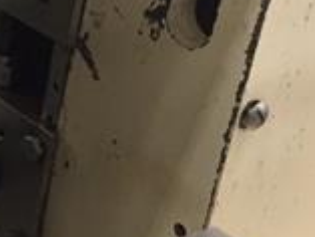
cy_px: 52
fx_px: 1120
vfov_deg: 12.0
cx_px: -162
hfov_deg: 14.8
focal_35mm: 123
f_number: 2.2
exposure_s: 1/30
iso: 200
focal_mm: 4.15
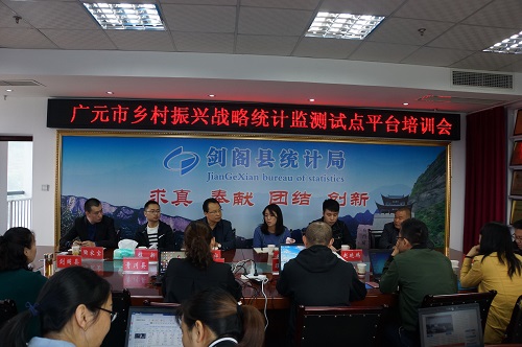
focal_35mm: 27
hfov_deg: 67.4
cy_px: 174
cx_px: 261
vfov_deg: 47.8
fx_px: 391
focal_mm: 18
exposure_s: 1/60
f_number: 4
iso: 500
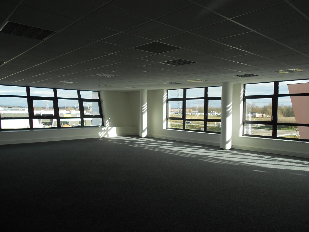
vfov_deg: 53.1
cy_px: 116
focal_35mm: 26
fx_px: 232
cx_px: 154
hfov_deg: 67.3
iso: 80
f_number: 3.2
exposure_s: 1/200
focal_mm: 4.6
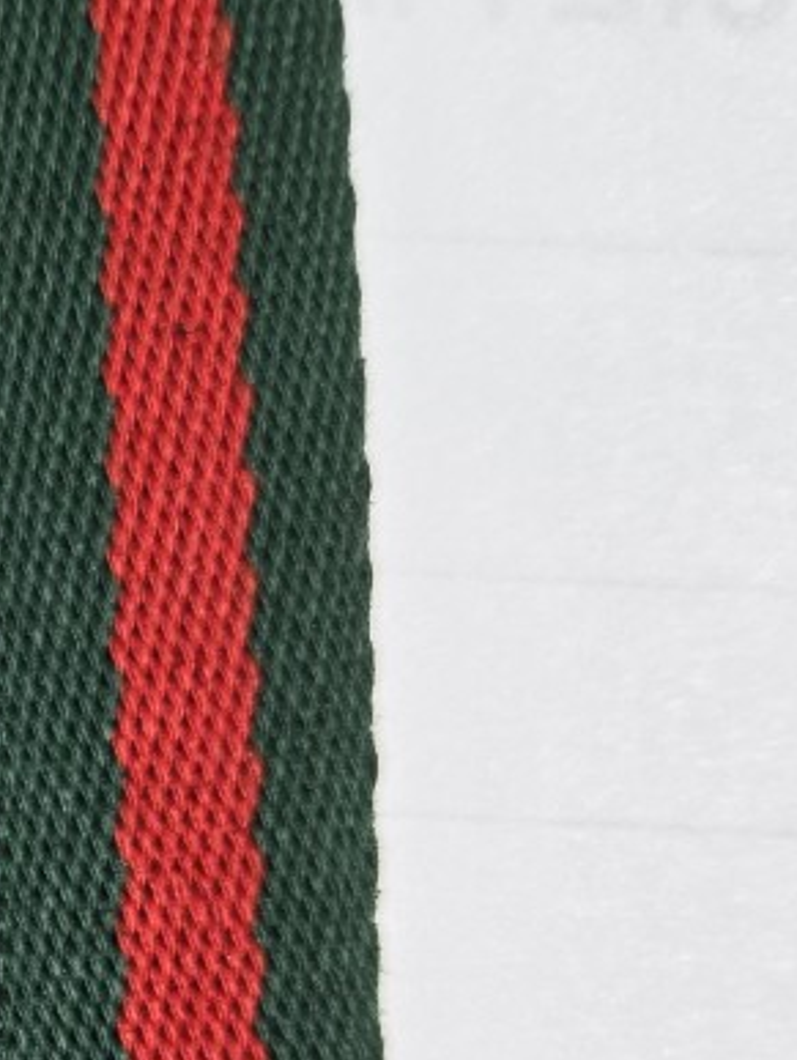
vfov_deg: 24.4
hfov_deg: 17.1
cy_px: 1085
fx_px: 2329
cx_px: -471
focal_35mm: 76
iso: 125
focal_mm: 5.4
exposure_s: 1/120
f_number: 1.8
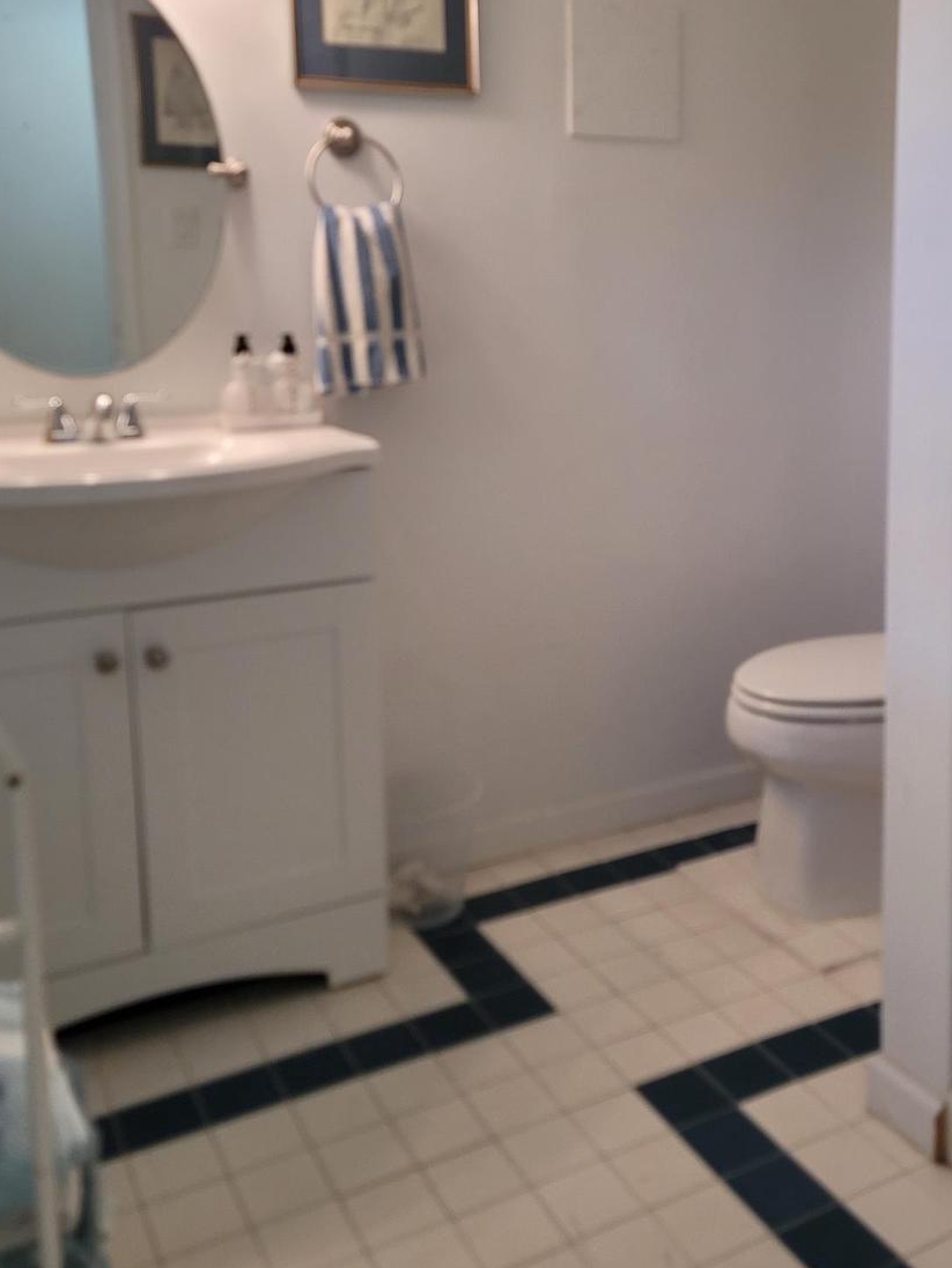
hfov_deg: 40.5
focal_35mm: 35
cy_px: 494
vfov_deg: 52.2
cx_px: 584
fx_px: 1283
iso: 200
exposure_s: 1/120
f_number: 1.8
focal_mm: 7
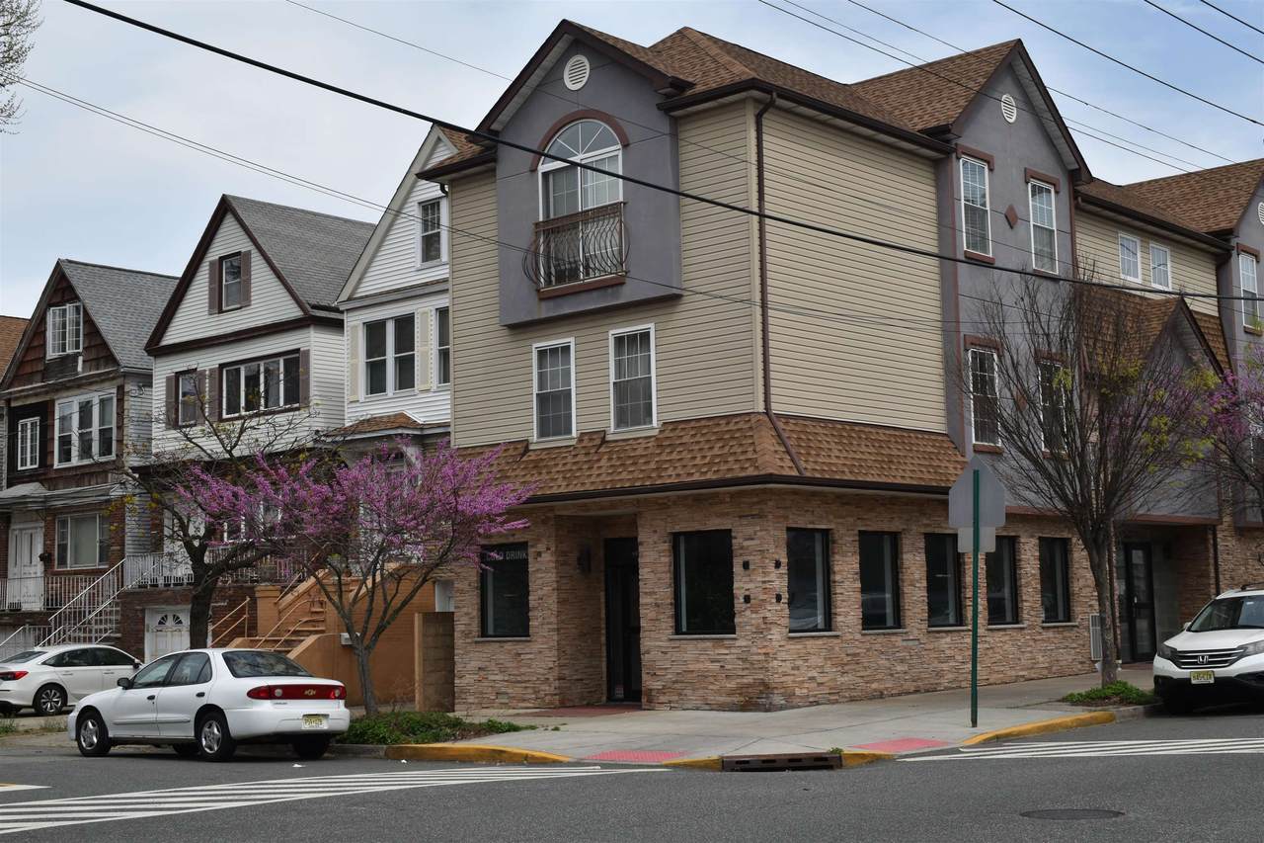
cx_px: 632
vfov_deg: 28.1
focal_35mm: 48
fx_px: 1685
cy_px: 422
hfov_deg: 41.1
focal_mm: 32
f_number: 10
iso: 100
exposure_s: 1/200
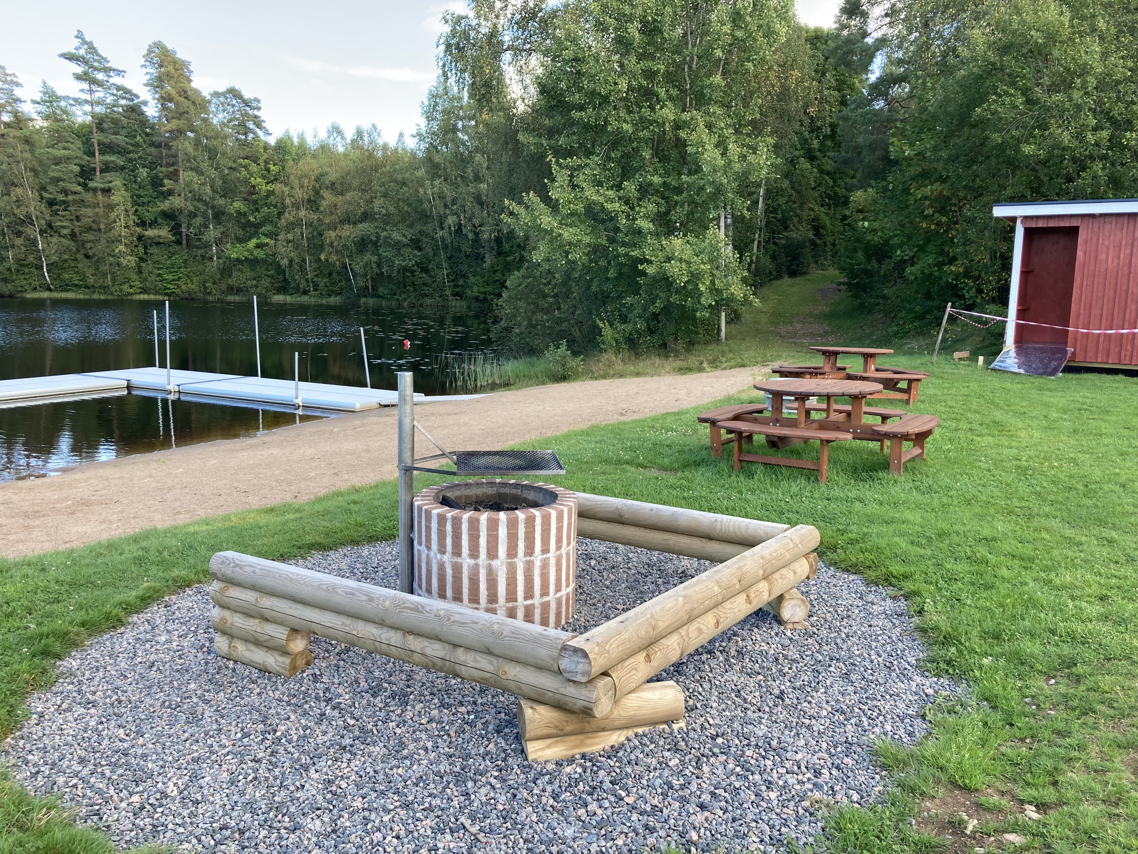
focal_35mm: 28
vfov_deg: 49.7
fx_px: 920
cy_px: 427
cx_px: 569
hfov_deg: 63.4
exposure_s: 1/147
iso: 20
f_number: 1.8
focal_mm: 3.99
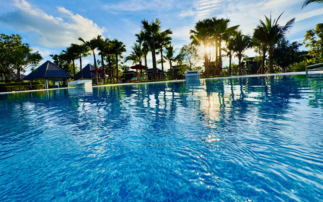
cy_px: 83
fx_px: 132
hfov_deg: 101.5
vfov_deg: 74.1
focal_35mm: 15
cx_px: 162
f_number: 2.2
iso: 50
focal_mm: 2.22
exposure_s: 1/1536
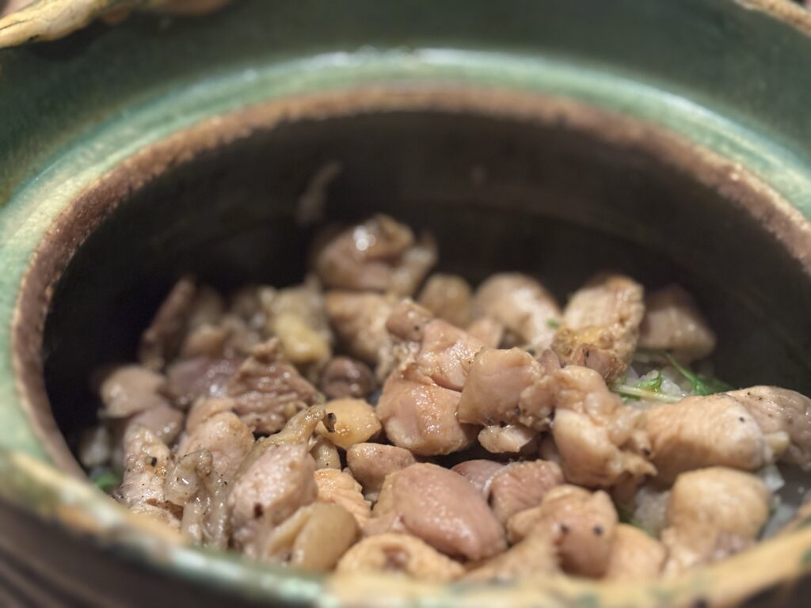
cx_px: 406
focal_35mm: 52
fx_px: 1218
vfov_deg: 28.0
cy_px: 304
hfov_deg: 36.8
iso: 400
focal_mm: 5.96
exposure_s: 1/30
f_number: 1.6
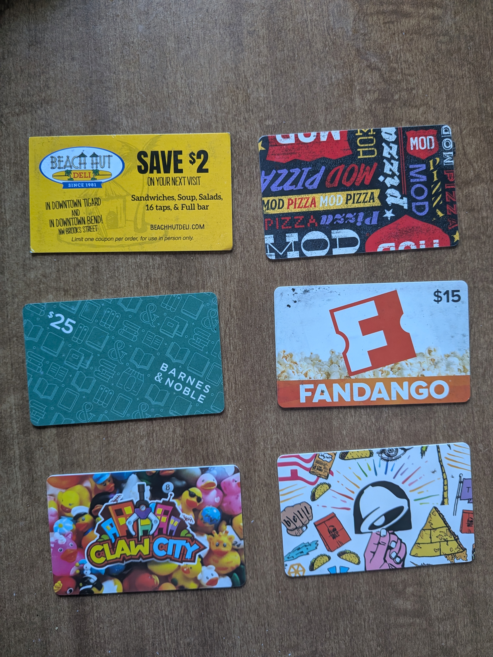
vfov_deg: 71.6
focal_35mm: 24
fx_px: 456
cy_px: 328
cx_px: 246
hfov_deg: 56.8
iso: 145
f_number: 1.7
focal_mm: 4.53
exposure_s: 1/60
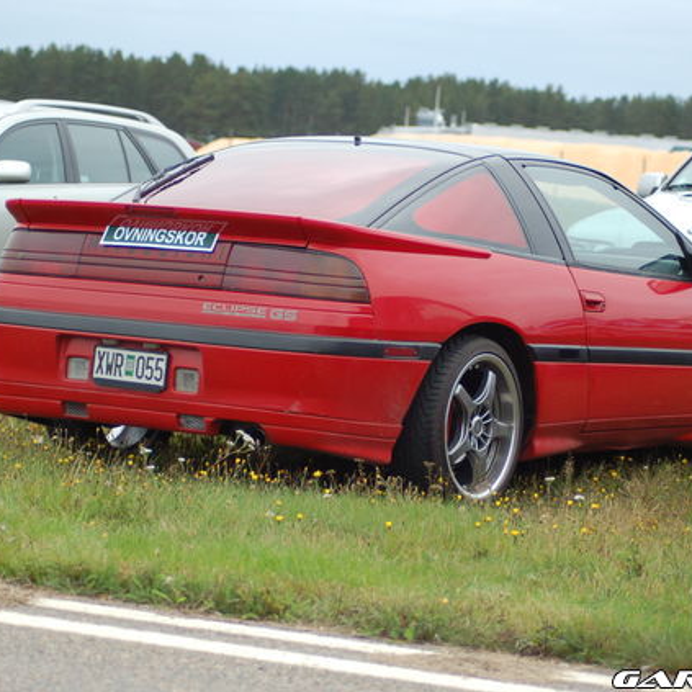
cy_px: 347
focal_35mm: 135
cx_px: 370
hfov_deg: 12.9
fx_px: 3053
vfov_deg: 12.9
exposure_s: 1/200
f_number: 4
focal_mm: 70
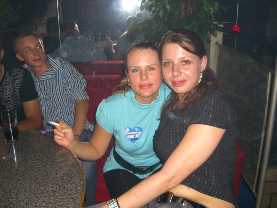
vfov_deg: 37.7
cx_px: 138
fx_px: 304
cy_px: 104
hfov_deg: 49.0
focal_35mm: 38
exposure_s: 1/60
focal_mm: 7.9
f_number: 2.8
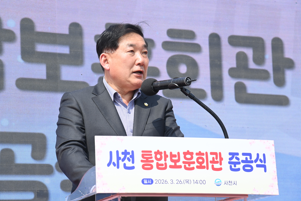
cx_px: 150
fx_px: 1003
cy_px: 100
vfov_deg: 11.4
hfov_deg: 17.1
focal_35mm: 120
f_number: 8
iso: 400
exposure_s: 1/640
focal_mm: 120
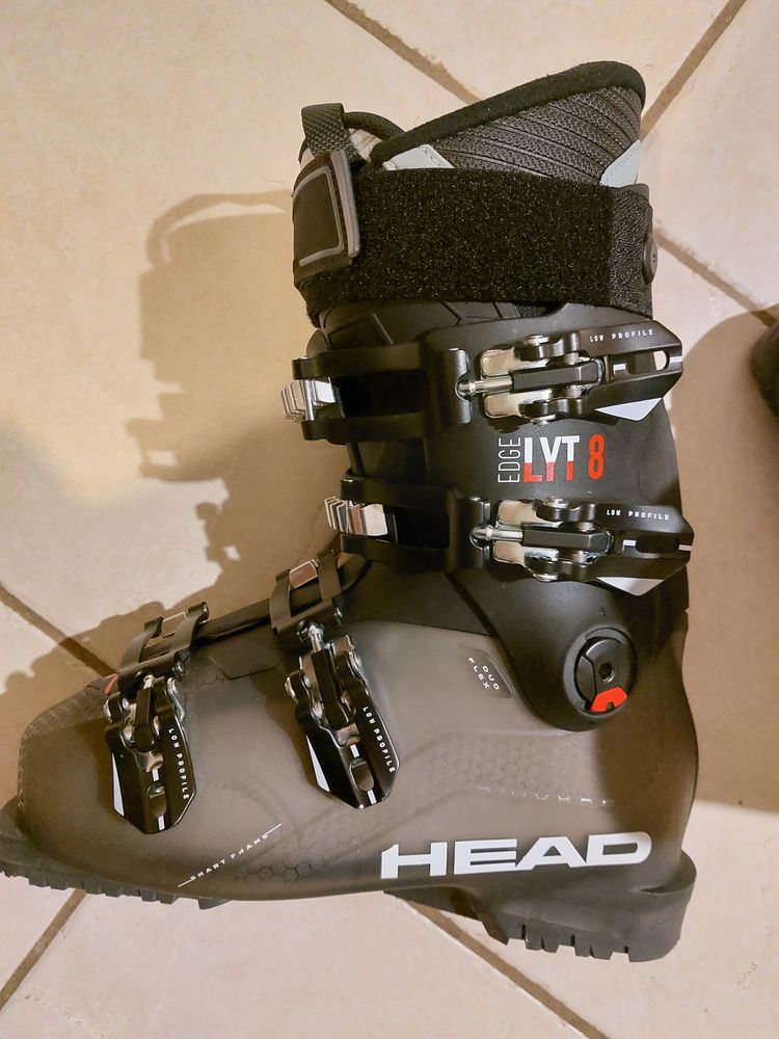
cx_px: 390
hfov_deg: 56.8
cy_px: 520
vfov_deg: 71.6
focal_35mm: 24
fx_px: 720
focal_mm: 5.23
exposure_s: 1/25
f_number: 1.8
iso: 800
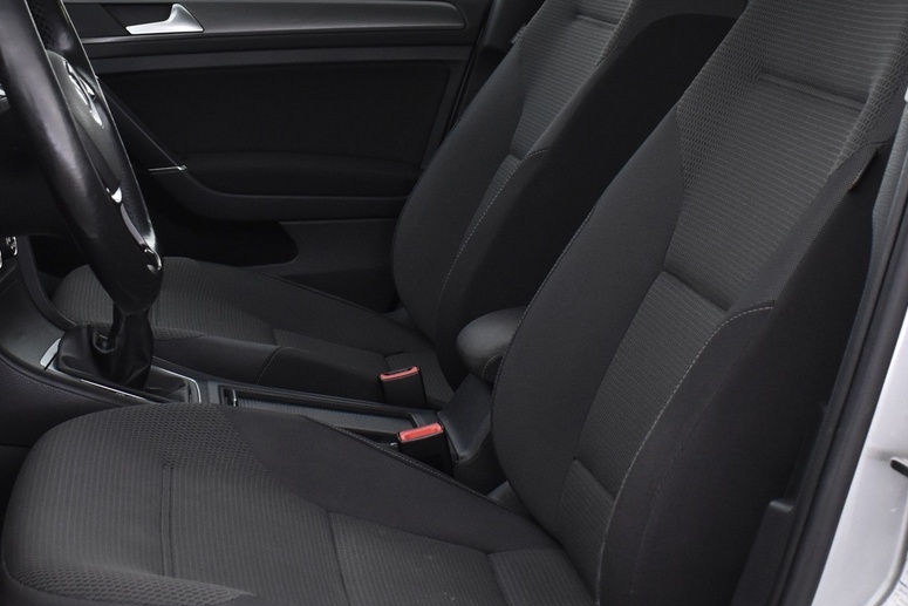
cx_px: 340
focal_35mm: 69
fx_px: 1741
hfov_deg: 29.1
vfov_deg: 19.7
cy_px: 211
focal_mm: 22
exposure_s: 1/10
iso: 1250
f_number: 5.6
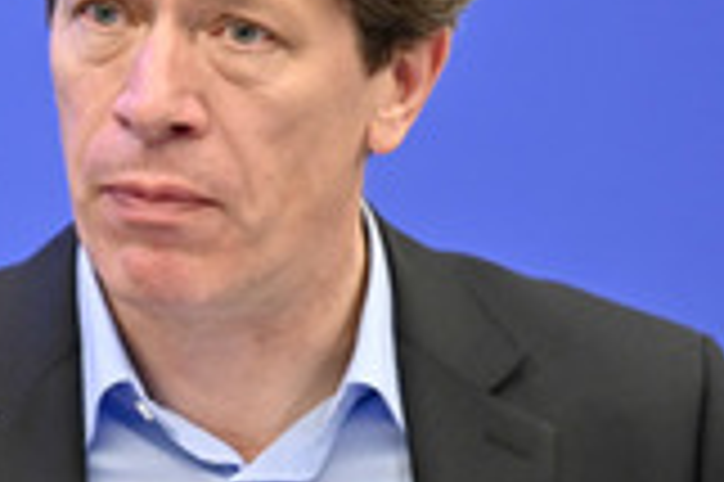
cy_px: 279
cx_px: 232
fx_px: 10989
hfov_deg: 3.8
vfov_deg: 2.5
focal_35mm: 547
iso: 2500
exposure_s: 1/320
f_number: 2.8
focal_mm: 195
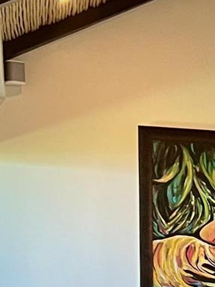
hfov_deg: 8.6
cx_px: 538
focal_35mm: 156
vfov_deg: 12.1
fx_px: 1292
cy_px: 416
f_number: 1.5
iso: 320
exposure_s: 1/60
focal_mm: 5.7
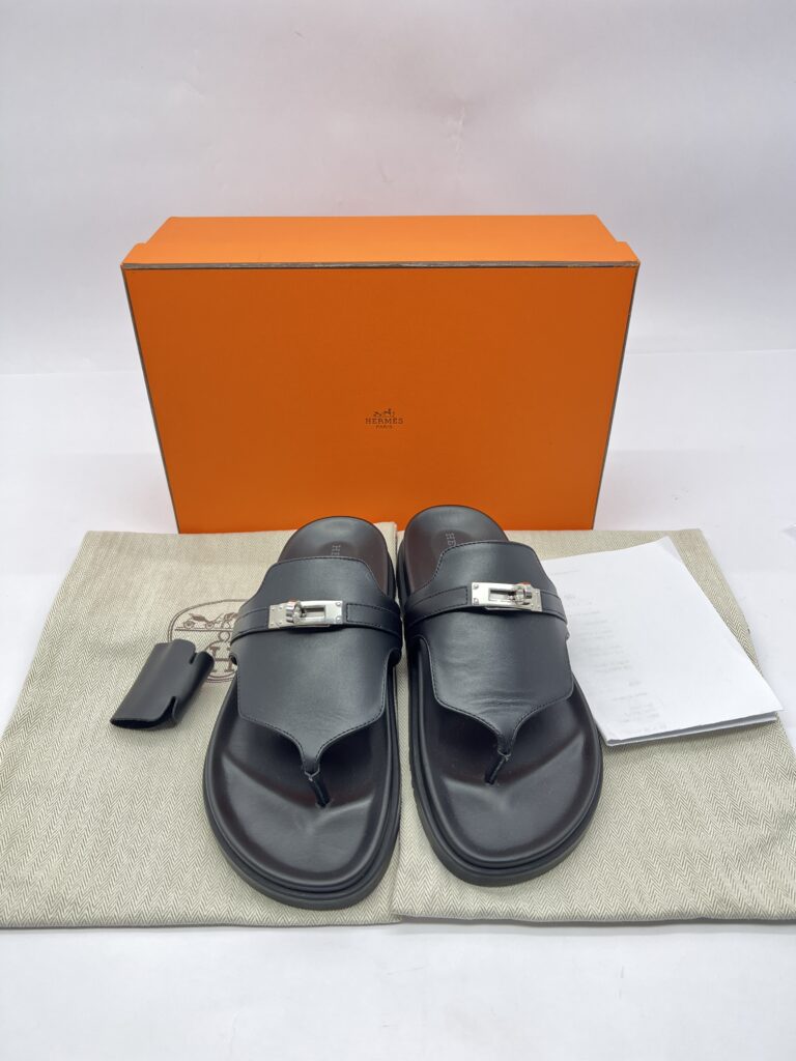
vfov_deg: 67.3
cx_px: 398
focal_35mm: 26
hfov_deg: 53.1
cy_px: 530
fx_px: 797
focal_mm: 5.7
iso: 100
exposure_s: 1/100
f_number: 1.5
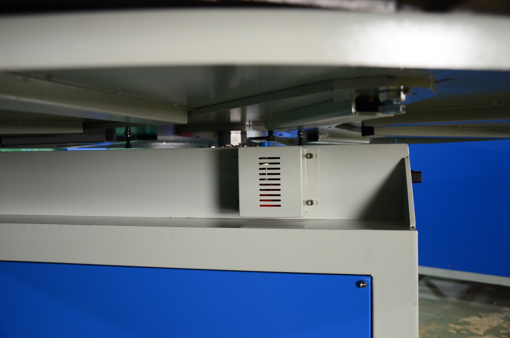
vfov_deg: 39.8
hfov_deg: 57.3
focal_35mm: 33
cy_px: 169
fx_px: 467
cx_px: 255
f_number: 3.8
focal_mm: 22
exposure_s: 1/30
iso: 800
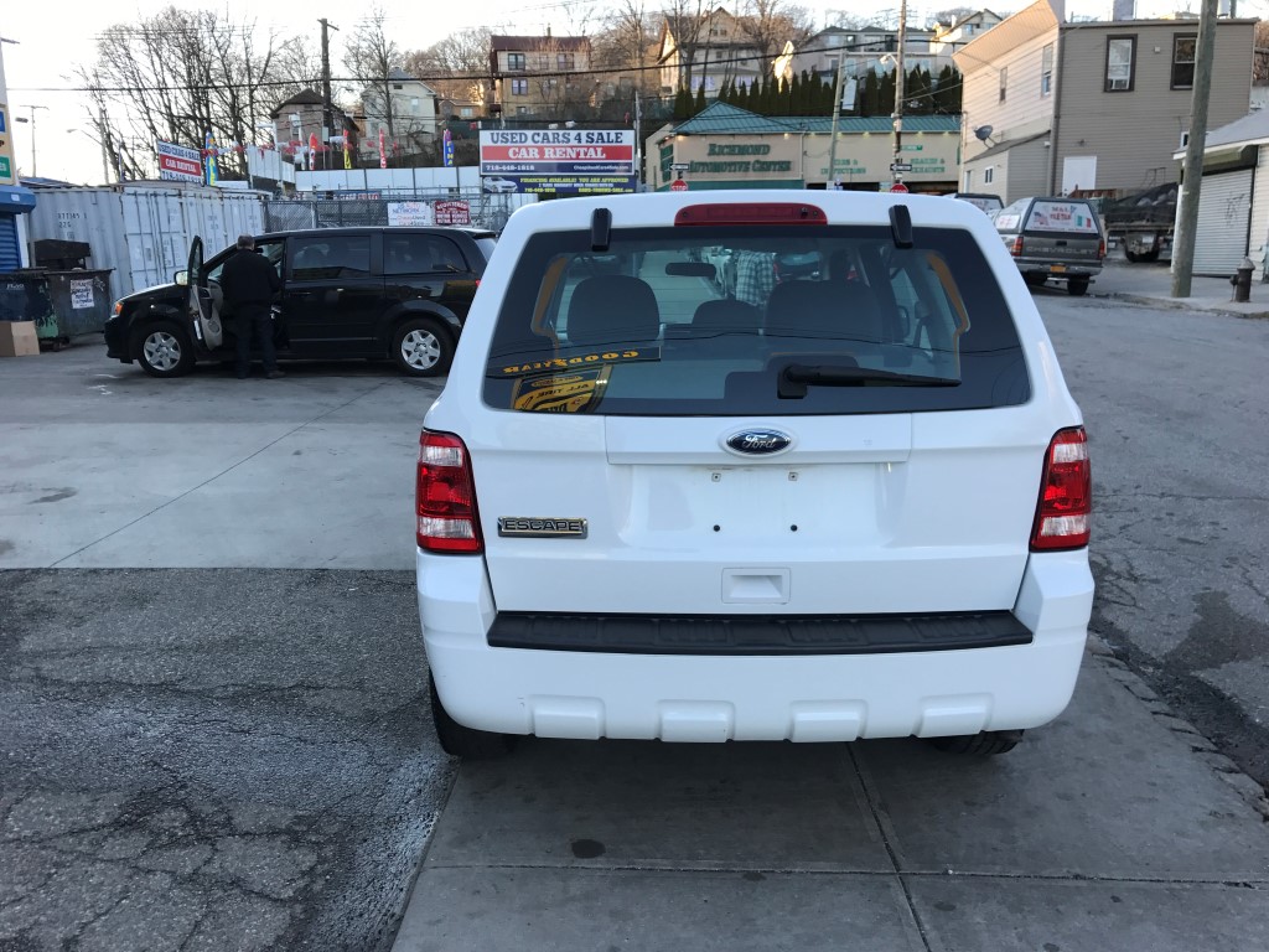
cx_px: 634
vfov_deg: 49.7
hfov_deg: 63.4
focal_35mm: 28
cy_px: 476
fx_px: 1026
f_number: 1.8
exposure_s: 1/222
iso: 20
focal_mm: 3.99
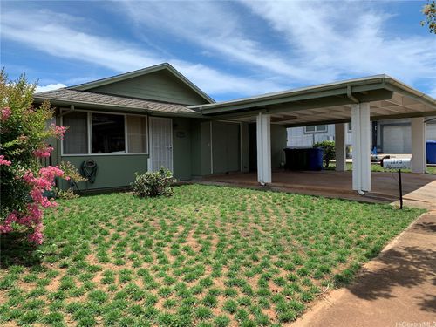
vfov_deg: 53.1
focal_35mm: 26
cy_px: 164
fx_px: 327
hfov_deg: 67.3
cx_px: 218
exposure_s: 1/1953
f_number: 1.8
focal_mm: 4.25
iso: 25
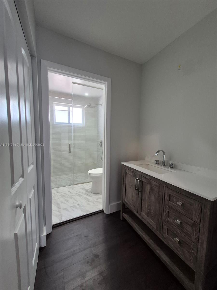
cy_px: 145
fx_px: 109
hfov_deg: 89.9
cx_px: 108
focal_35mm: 13
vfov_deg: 106.2
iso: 250
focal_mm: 1.74
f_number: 2.2
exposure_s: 1/60.2
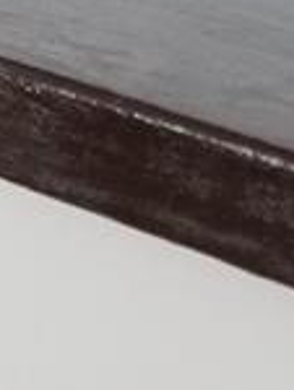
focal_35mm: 208
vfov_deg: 7.4
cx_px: -3
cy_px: -1050
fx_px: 2349
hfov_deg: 7.1
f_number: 1.7
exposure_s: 1/13
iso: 250
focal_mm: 4.3
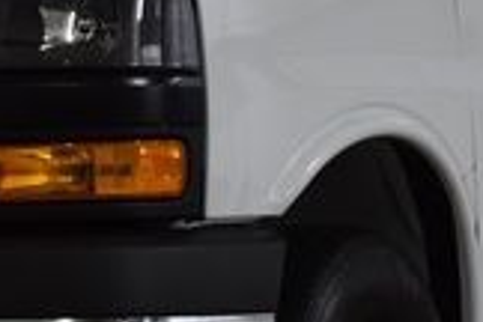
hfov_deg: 9.1
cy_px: 79
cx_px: 86
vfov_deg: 6.1
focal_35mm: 225
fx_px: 3019
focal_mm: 38
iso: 500
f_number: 5
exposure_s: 1/60
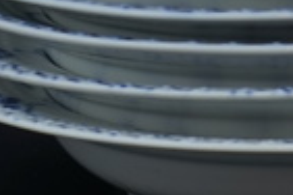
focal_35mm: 269
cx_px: 723
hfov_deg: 7.2
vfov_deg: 5.0
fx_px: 2189
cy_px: -172
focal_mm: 42
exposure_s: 1/250
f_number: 5
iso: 100
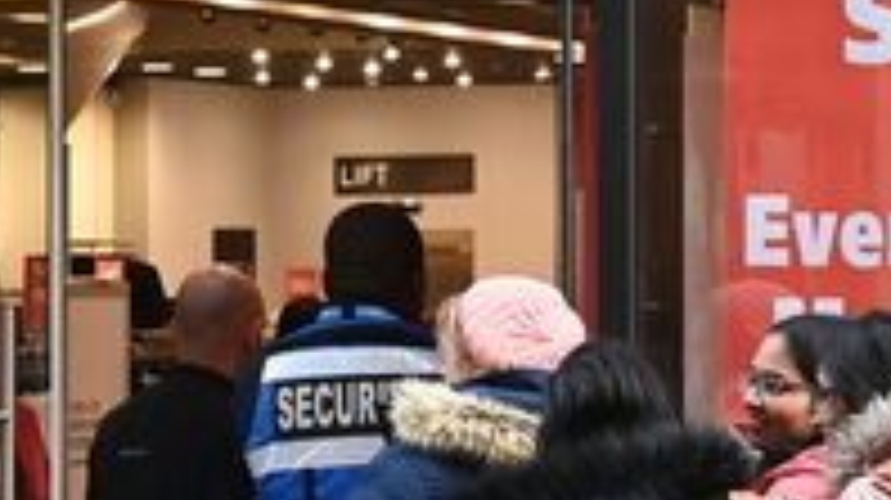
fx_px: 4344
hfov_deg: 11.6
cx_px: 873
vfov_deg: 6.6
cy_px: 252
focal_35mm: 184
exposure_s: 1/500
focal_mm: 29
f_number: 3.5
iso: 1000
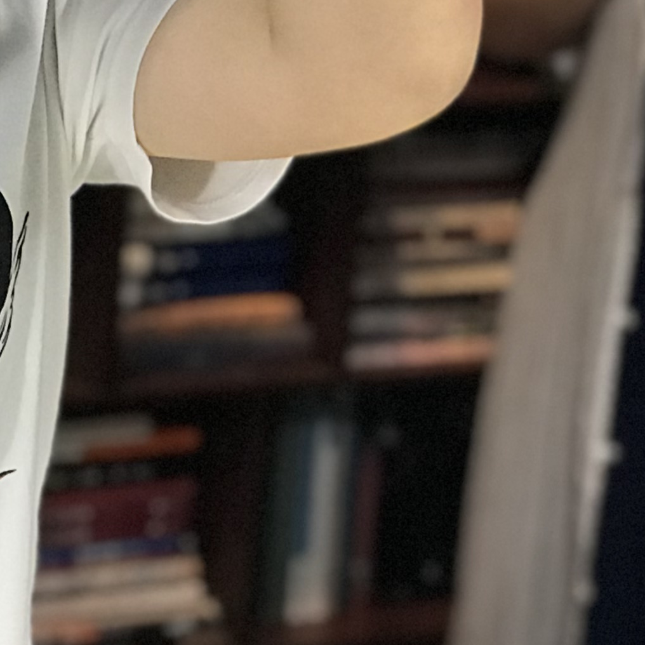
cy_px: 4
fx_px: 4216
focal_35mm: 200
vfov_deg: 8.7
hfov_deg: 8.5
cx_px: -366
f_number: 2.8
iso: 200
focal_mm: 6.6
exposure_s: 1/50
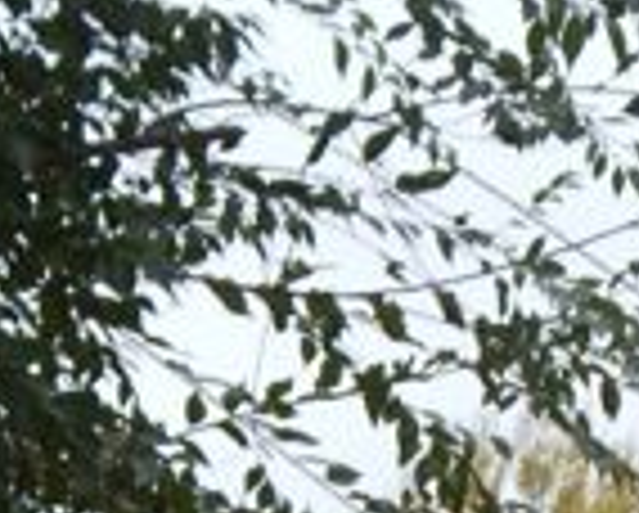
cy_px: 922
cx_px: 518
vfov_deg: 10.7
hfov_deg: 14.1
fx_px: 2576
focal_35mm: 136
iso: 125
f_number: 3.2
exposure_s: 1/100
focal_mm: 5.6
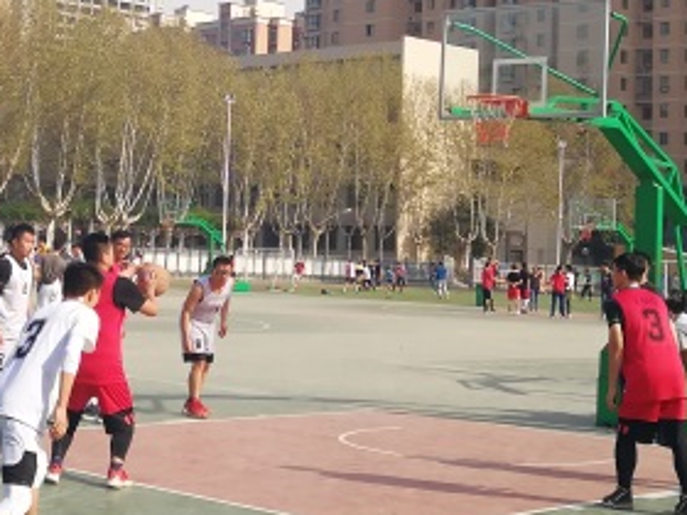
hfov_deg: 26.2
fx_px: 1469
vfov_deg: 19.7
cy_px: 108
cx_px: 221
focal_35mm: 74
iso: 50
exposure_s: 1/1040
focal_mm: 3.83
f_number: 1.8
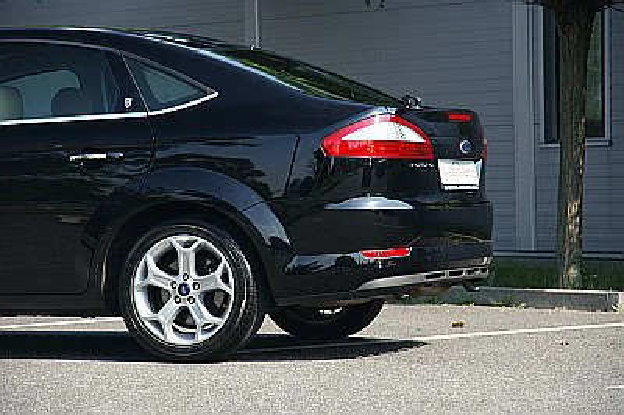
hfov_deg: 13.7
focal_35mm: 150
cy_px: 208
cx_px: 312
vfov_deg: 9.1
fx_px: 2598
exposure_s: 1/80
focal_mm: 100
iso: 100
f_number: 5.6
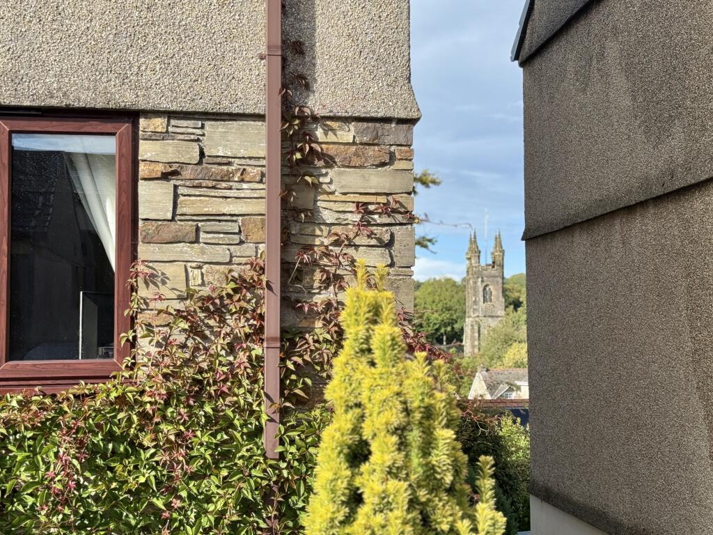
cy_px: 268
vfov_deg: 30.3
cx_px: 356
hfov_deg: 39.7
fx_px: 989
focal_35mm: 48
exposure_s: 1/3226
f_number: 1.78
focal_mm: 6.76
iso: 64
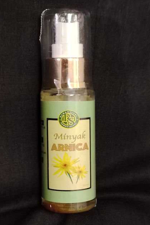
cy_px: 112
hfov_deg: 18.2
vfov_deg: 27.0
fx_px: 469
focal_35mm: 75
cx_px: 78
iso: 3463
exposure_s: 1/25
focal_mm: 5.25
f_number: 1.75
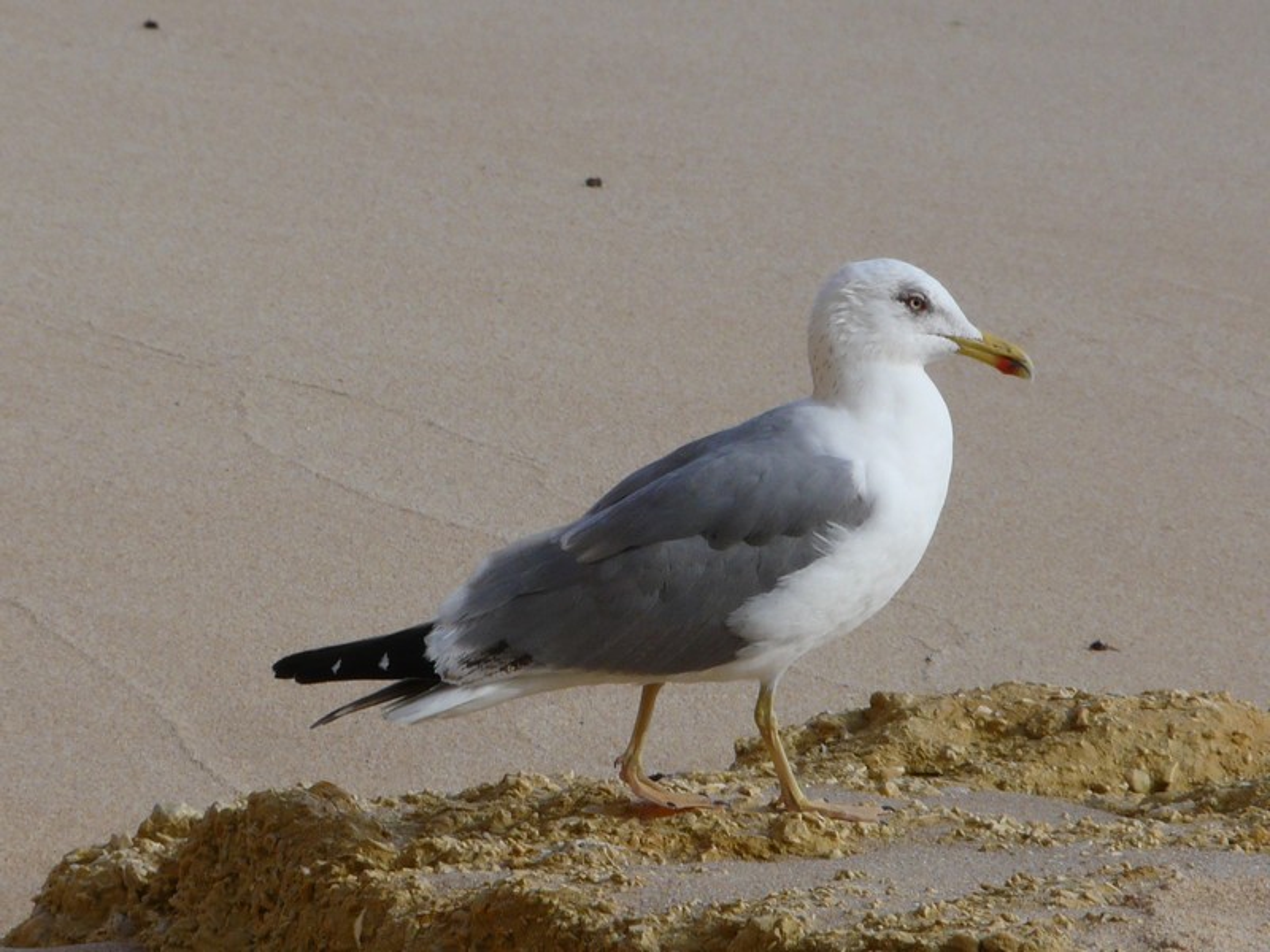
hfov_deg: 4.2
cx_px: 635
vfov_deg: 3.1
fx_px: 17500
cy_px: 476
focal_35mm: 477
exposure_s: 1/500
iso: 100
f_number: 5.6
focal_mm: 49
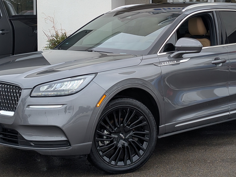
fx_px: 552
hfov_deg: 24.1
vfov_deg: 18.1
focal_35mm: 81
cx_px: 147
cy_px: 38
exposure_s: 1/188
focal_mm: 6.9
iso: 20
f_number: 1.68
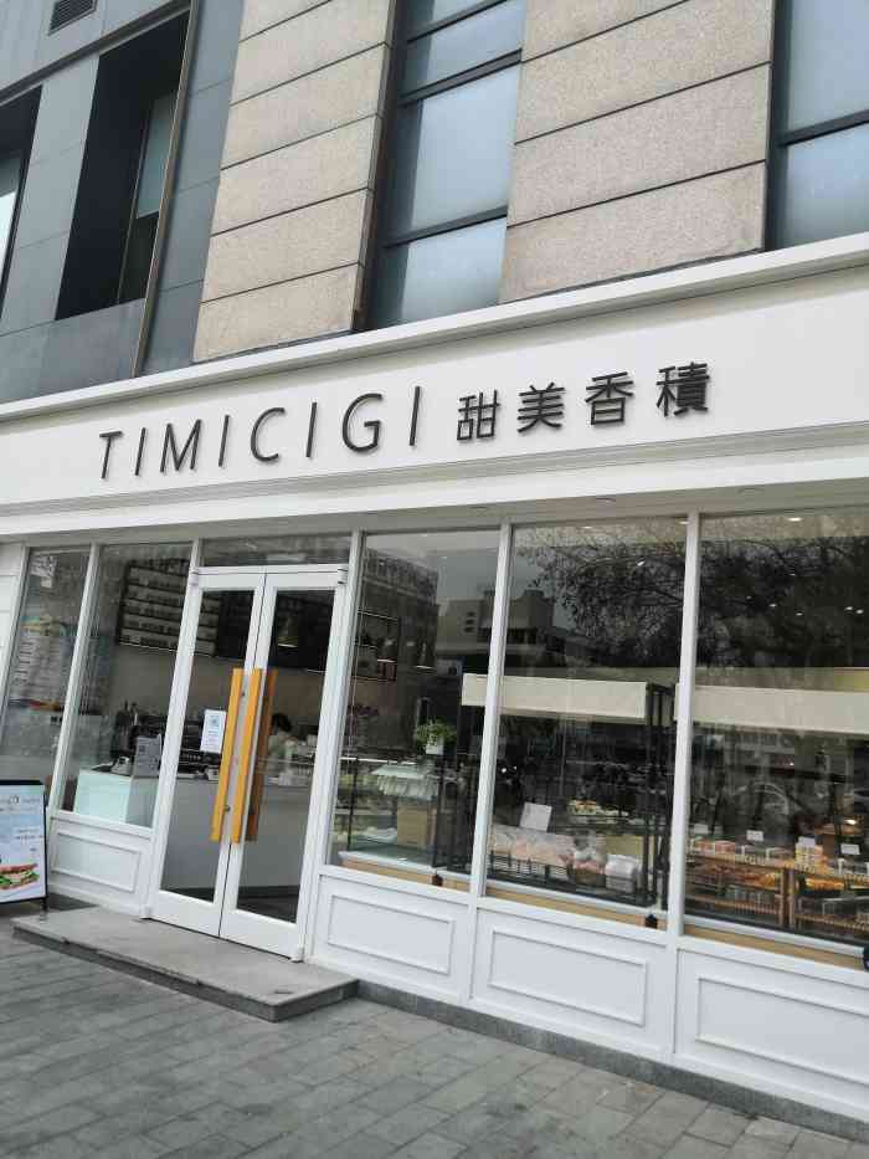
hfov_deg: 51.4
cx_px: 434
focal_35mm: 27
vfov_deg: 65.3
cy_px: 580
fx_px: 904
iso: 50
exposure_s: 1/417
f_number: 1.8
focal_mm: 3.95
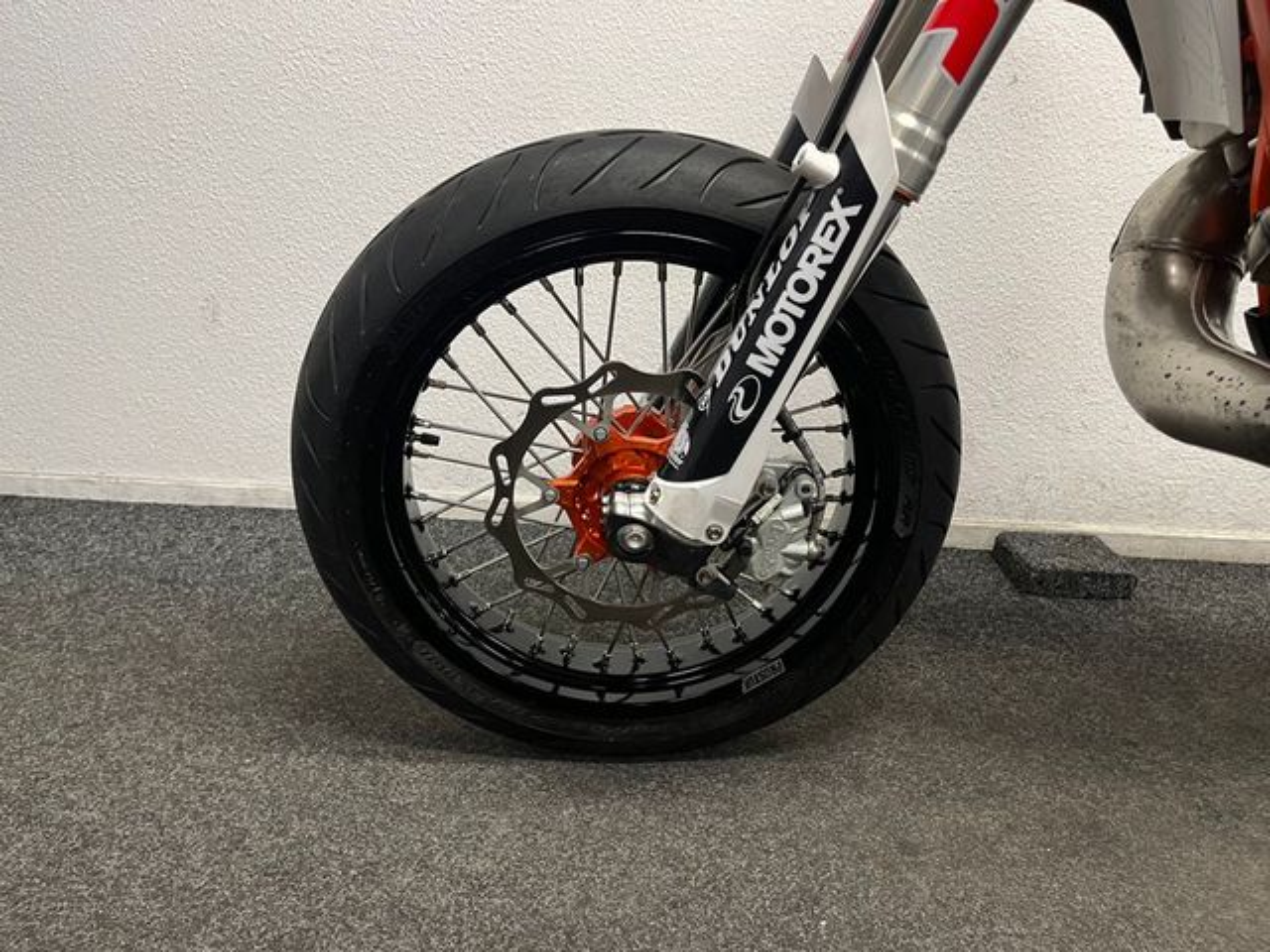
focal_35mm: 26
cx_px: 635
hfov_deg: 67.3
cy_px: 476
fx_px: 954
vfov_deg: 53.1
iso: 160
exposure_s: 1/50
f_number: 1.6
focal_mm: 5.1
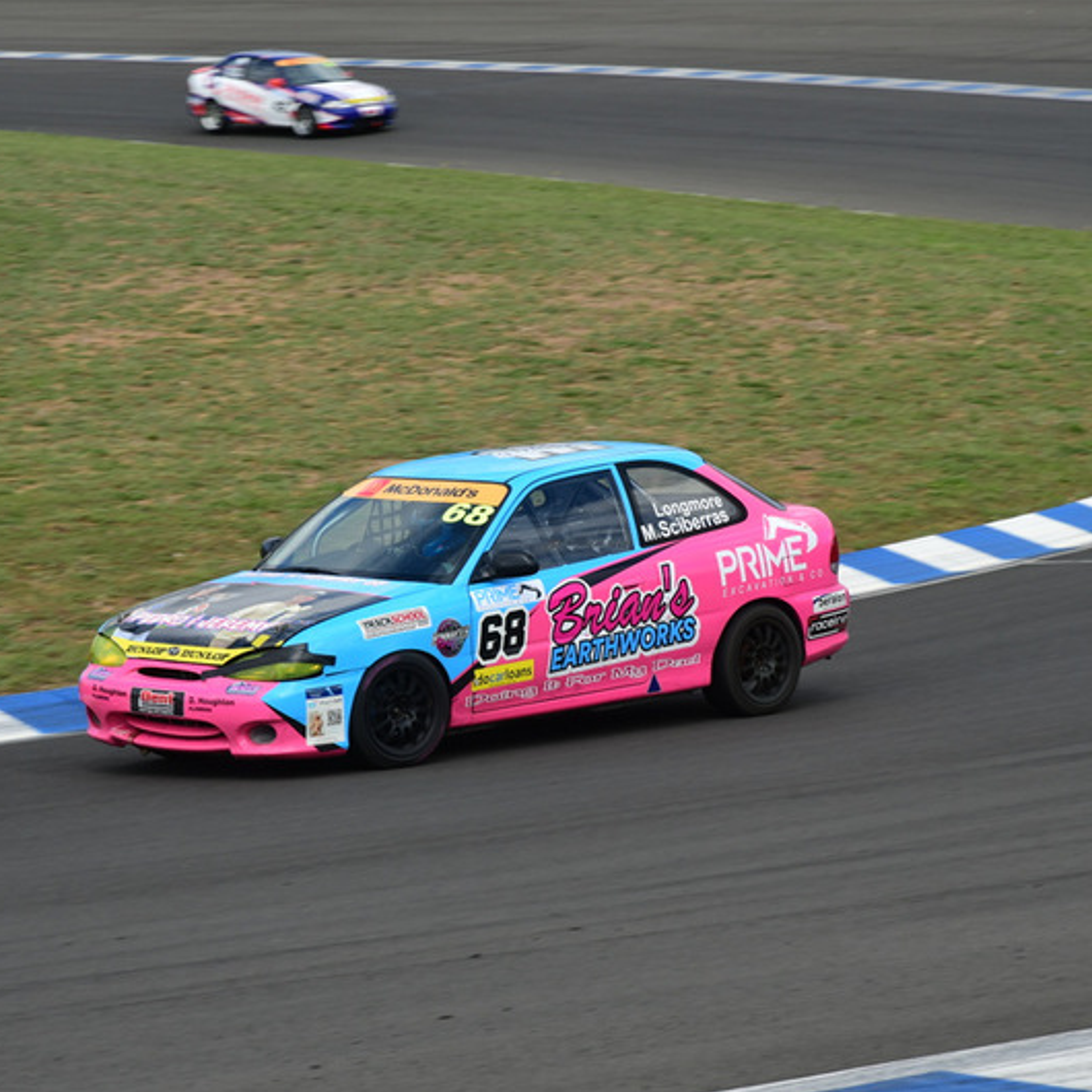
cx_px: 548
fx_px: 5496
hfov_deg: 11.3
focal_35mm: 154
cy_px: 546
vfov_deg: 11.3
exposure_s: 1/400
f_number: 8
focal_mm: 80
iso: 200
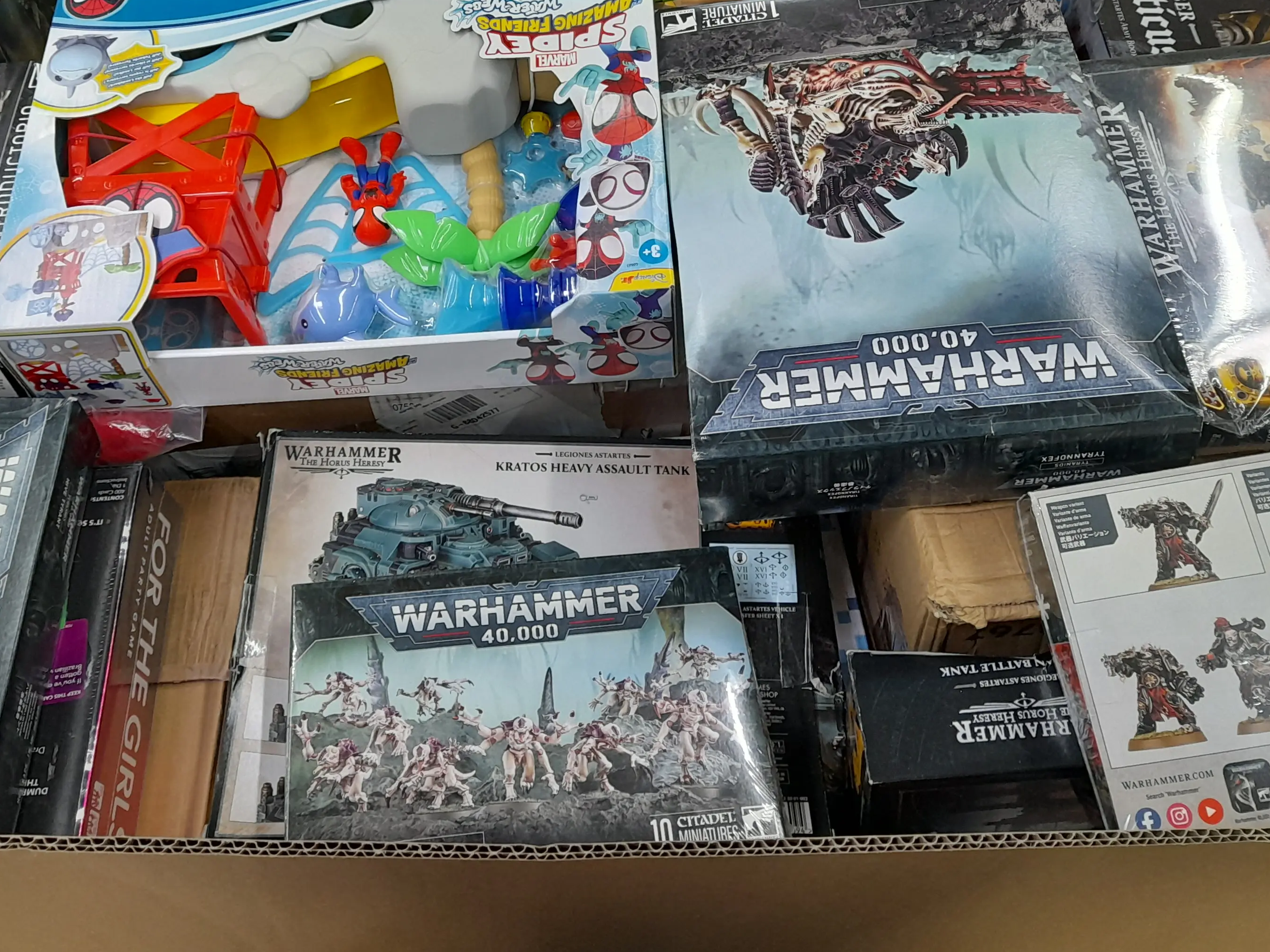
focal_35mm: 37
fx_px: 1357
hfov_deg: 50.1
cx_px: 573
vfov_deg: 37.9
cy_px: 258
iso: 200
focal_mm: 4.6
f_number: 2
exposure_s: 1/50
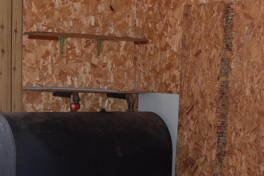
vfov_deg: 13.5
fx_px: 737
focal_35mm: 100
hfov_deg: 20.3
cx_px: 153
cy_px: 150
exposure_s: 1/125
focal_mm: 23
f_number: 5.6
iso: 640
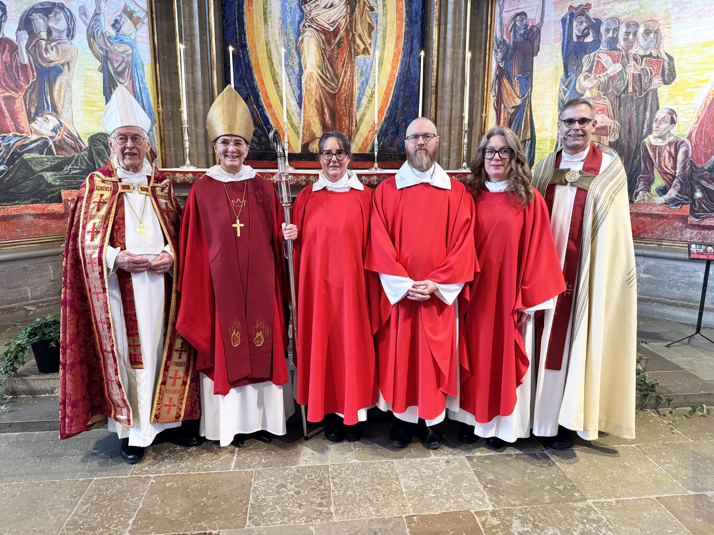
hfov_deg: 71.6
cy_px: 268
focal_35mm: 24
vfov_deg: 56.8
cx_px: 357
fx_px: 495
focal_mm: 6.76
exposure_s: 1/50
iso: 800
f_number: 1.78
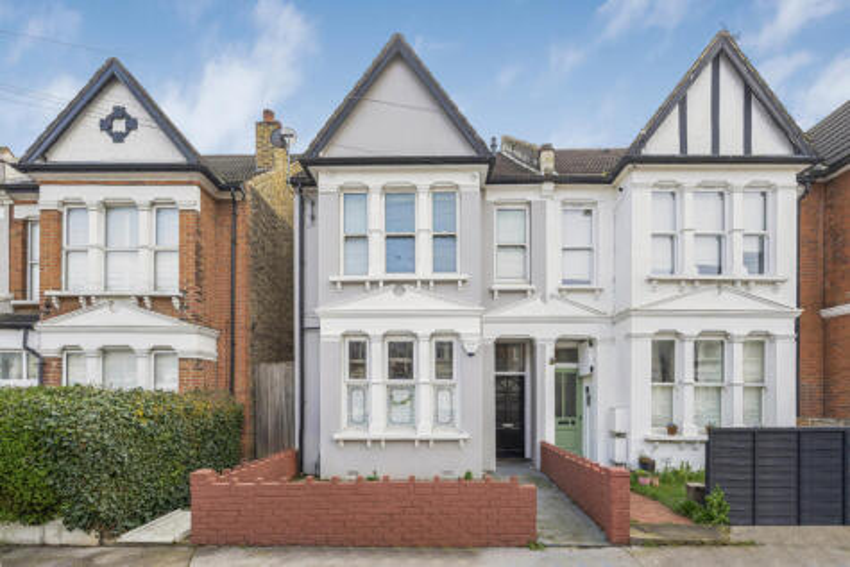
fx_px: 378
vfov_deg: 73.8
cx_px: 425
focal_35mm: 16
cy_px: 284
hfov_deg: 96.7
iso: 400
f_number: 8
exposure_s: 1/160
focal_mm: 16
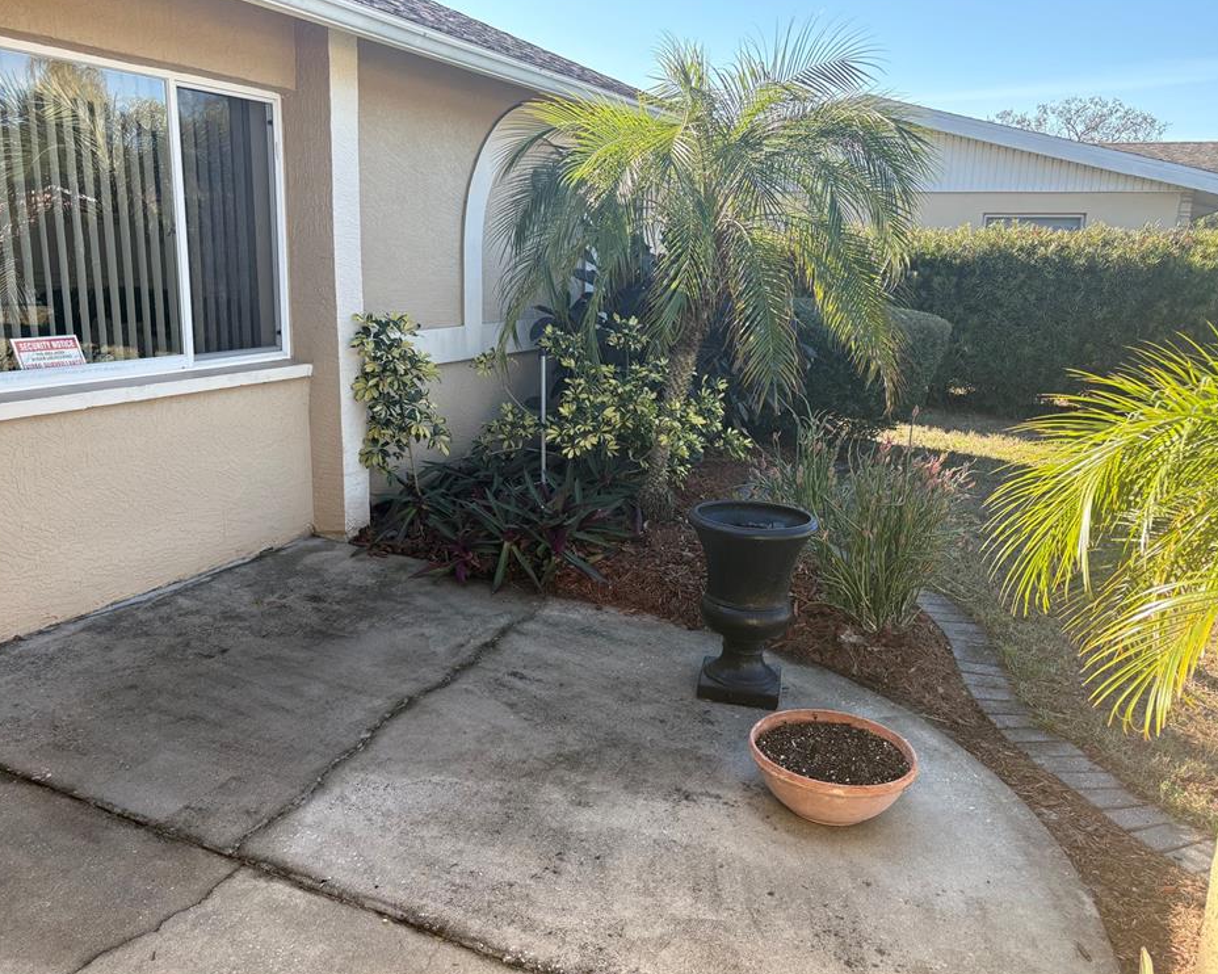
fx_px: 1009
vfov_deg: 51.5
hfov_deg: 62.2
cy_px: 488
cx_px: 597
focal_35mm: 28
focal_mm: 5.96
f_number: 1.6
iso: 64
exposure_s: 1/596
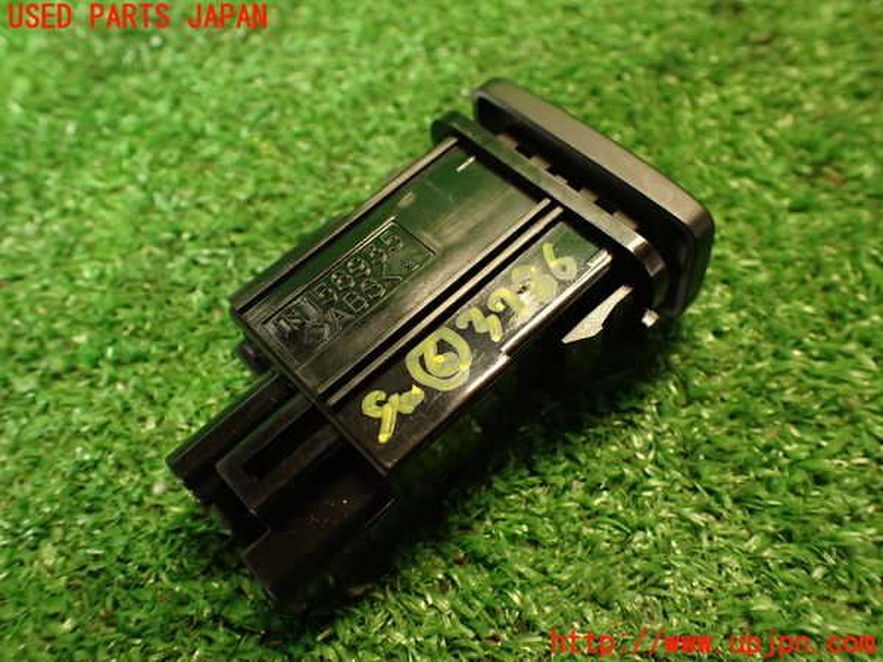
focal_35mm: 30
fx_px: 765
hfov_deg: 60.0
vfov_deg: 46.8
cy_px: 331
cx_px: 442
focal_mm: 5.4
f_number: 2.3
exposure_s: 1/30
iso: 400
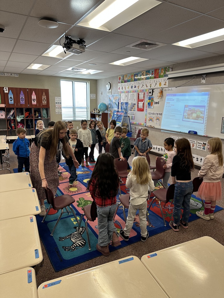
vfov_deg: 71.6
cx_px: 112
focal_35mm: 24
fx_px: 207
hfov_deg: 56.8
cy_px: 149
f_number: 1.78
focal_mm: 6.86
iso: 100
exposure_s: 1/121
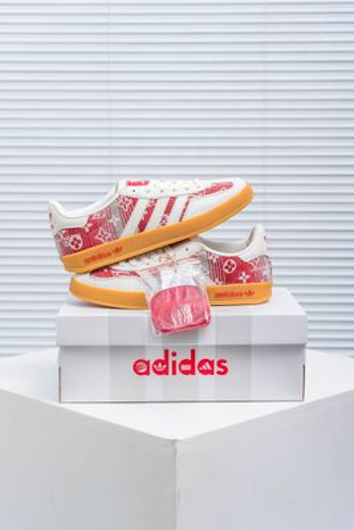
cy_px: 265
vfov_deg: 28.8
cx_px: 177
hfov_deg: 19.5
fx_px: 1032
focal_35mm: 70
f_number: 5
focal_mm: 70
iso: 100
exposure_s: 1/125
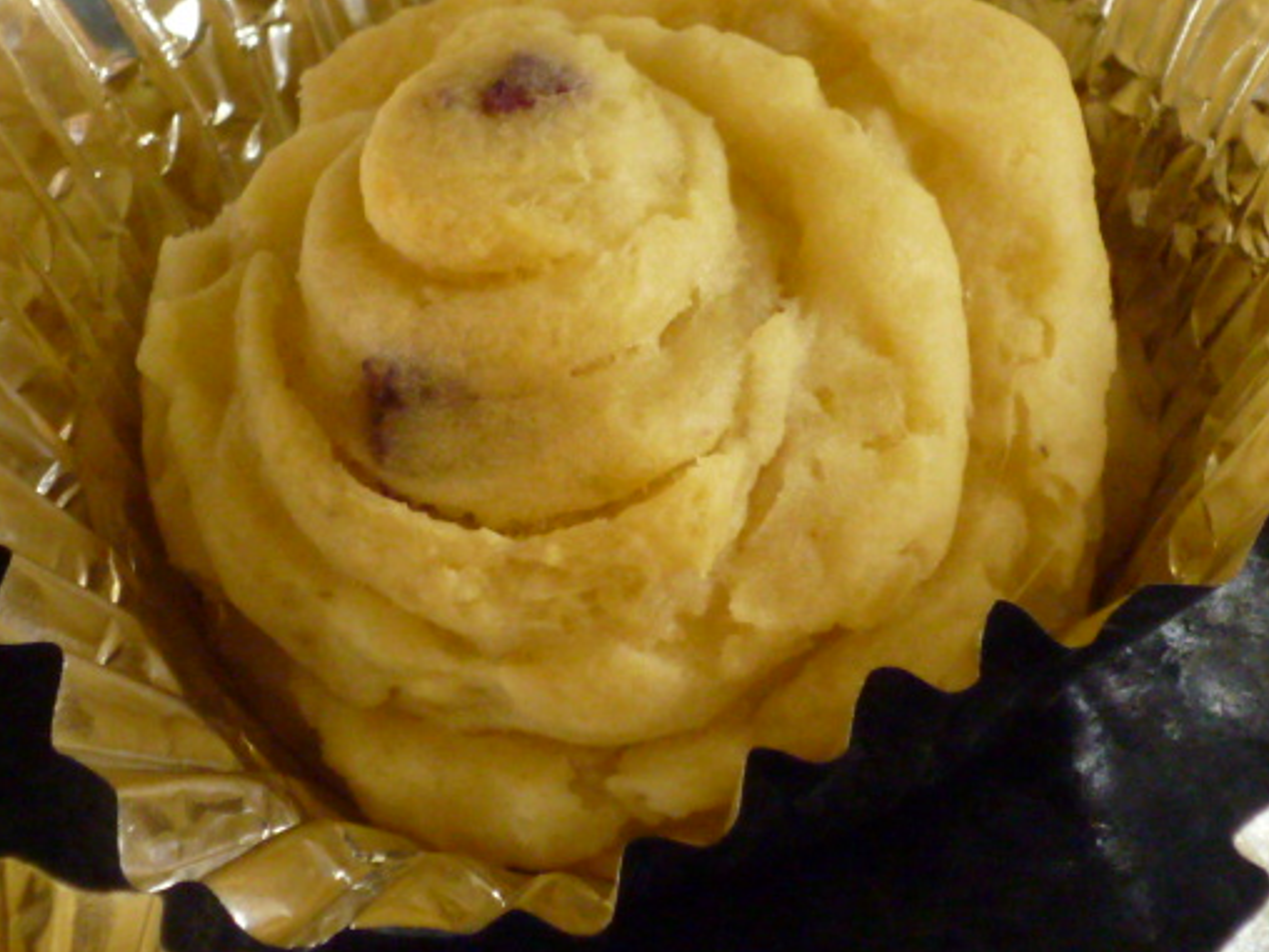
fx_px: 5316
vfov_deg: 10.2
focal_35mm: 145
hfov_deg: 13.6
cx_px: 612
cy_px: 377
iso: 400
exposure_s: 1/13
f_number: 4.7
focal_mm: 10.4
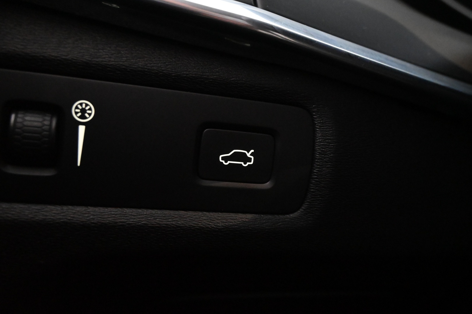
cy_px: 157
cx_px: 236
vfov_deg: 42.6
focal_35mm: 31
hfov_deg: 60.7
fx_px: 403
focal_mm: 20.5
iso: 8000
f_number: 5
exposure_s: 1/30
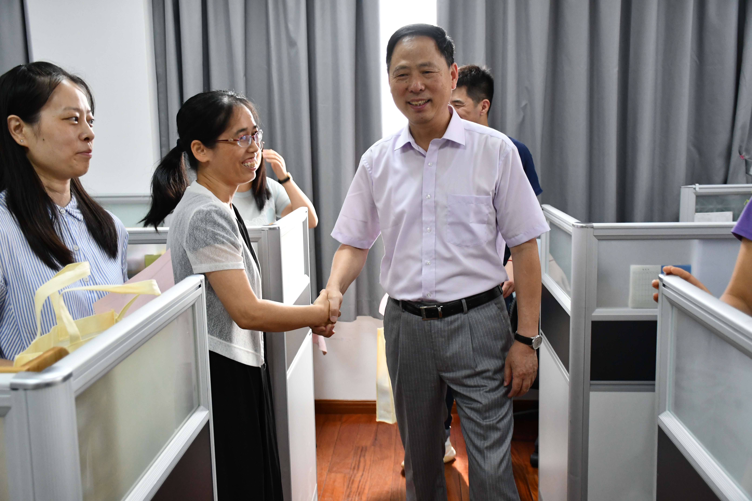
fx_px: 815
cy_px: 250
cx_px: 376
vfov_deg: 34.2
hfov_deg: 49.6
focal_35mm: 39
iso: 2200
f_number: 3.8
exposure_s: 1/125
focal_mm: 26
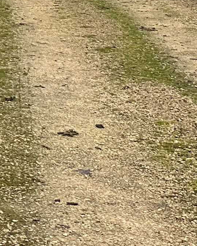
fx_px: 1028
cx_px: -236
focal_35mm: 141
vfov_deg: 12.7
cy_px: -160
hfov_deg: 9.9
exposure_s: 1/2809
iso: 80
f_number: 1.78
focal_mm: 6.86
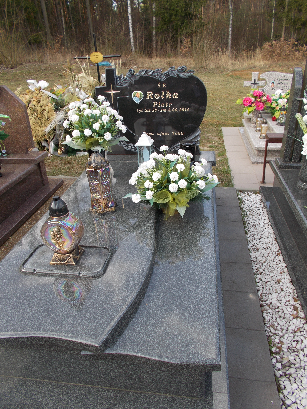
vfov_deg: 67.3
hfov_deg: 53.1
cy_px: 204
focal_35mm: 26
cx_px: 154
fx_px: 307
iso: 80
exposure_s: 1/200
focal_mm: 4.6
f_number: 3.2
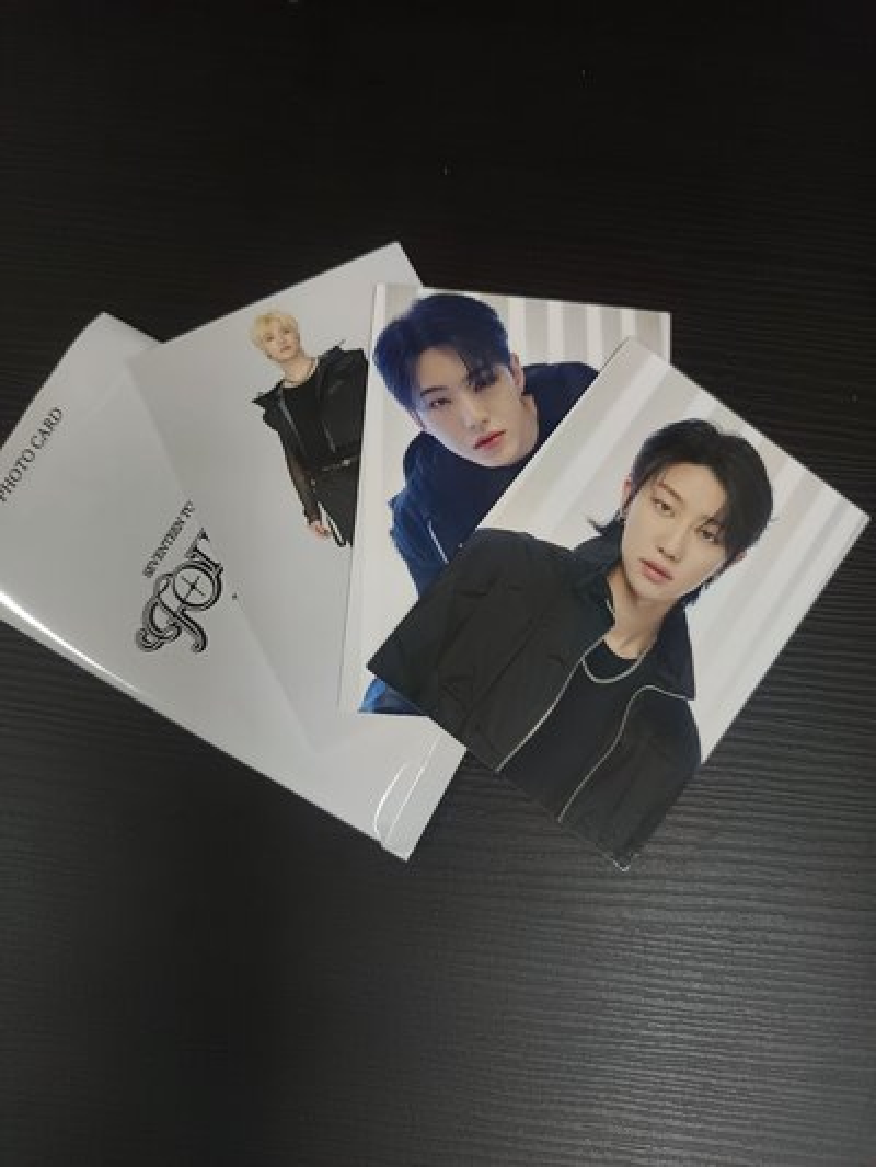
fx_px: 809
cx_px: 438
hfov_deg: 56.8
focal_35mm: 24
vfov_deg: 71.6
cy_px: 584
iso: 499
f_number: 1.7
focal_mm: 5.31
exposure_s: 1/60
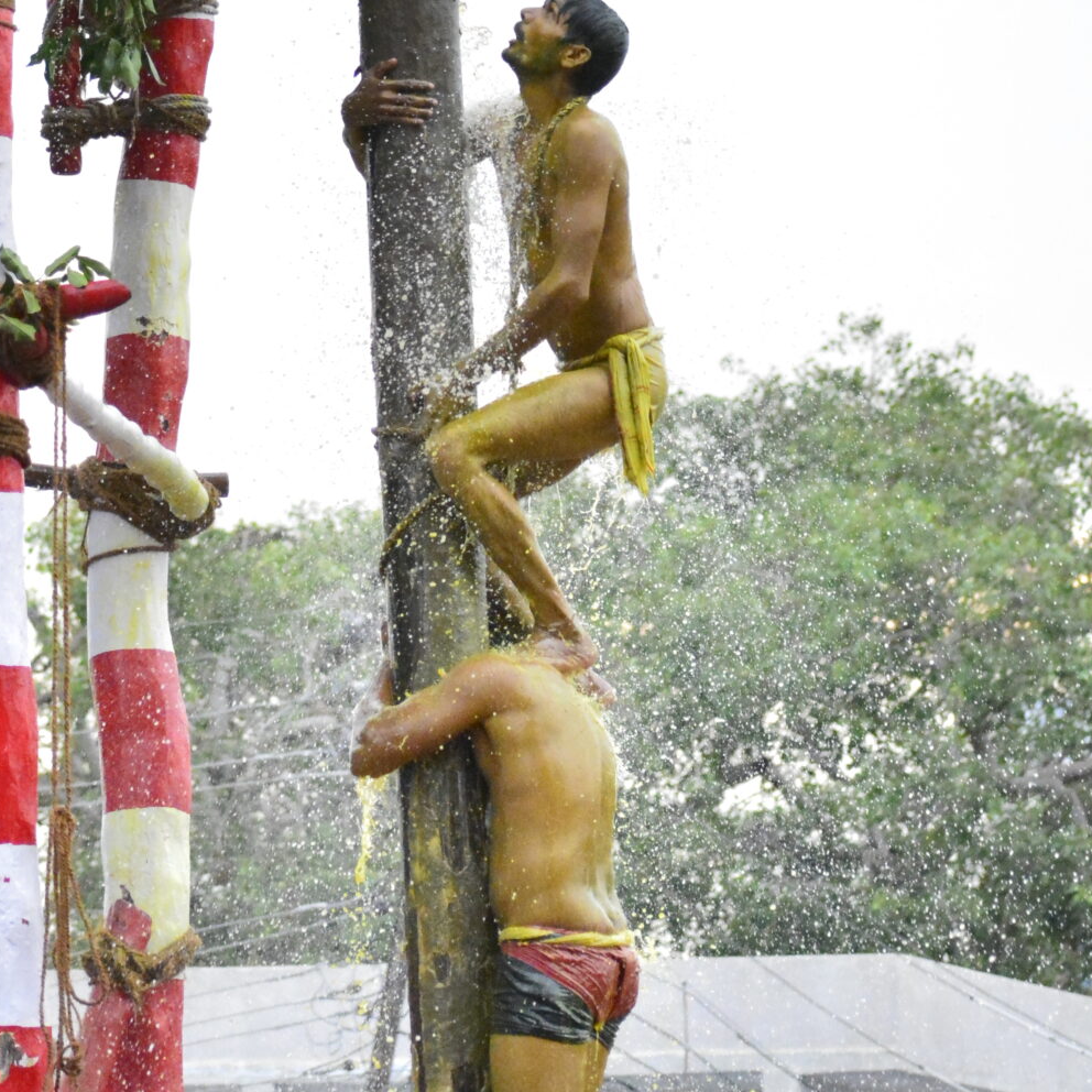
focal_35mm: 283
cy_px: 264
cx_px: 174
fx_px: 10100
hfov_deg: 6.2
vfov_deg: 6.2
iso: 6400
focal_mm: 86
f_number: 4.8
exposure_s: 1/1000
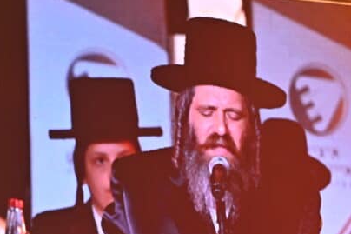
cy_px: 279
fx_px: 2125
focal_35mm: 218
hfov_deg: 9.3
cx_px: -51
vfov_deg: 6.3
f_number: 5
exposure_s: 1/250
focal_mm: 86
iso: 1250
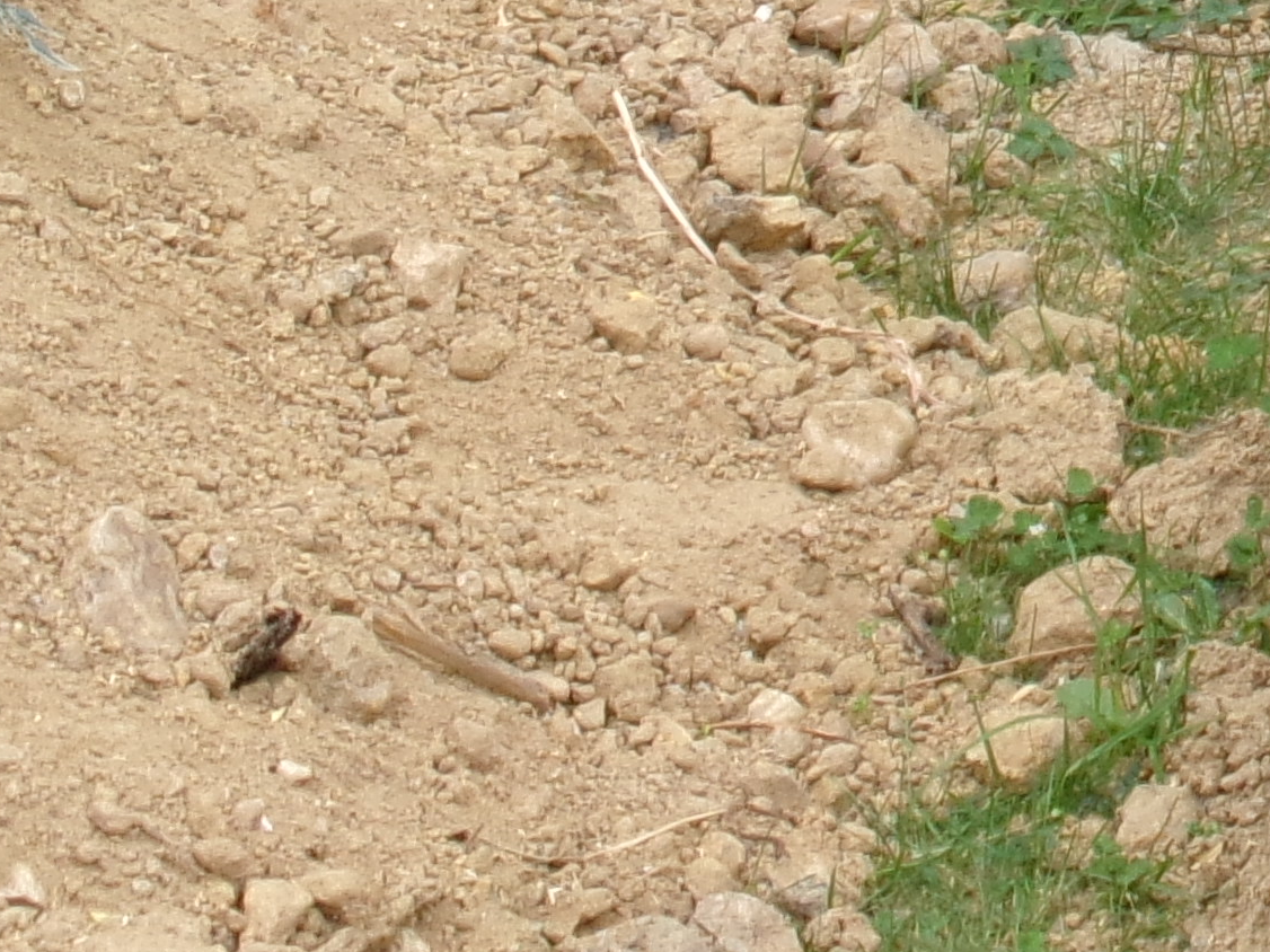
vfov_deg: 8.1
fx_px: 6456
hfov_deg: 10.6
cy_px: -749
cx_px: 2261
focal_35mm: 176
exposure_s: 1/120
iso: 100
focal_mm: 7.8
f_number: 4.7
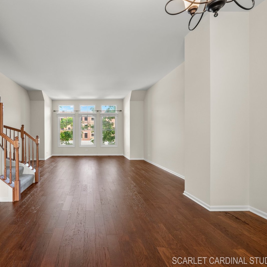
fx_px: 157
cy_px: 134
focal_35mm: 18
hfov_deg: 78.2
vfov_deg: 80.7
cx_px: 90
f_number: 11
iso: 640
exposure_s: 1/8
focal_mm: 14
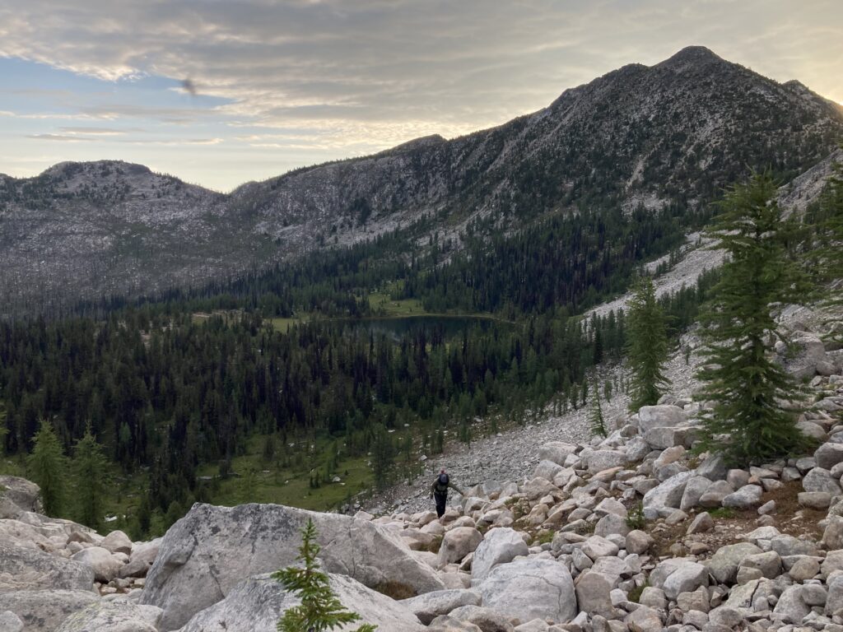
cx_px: 422
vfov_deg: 49.7
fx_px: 682
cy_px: 316
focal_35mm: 28
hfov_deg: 63.4
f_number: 1.8
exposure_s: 1/316
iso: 20
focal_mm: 3.99
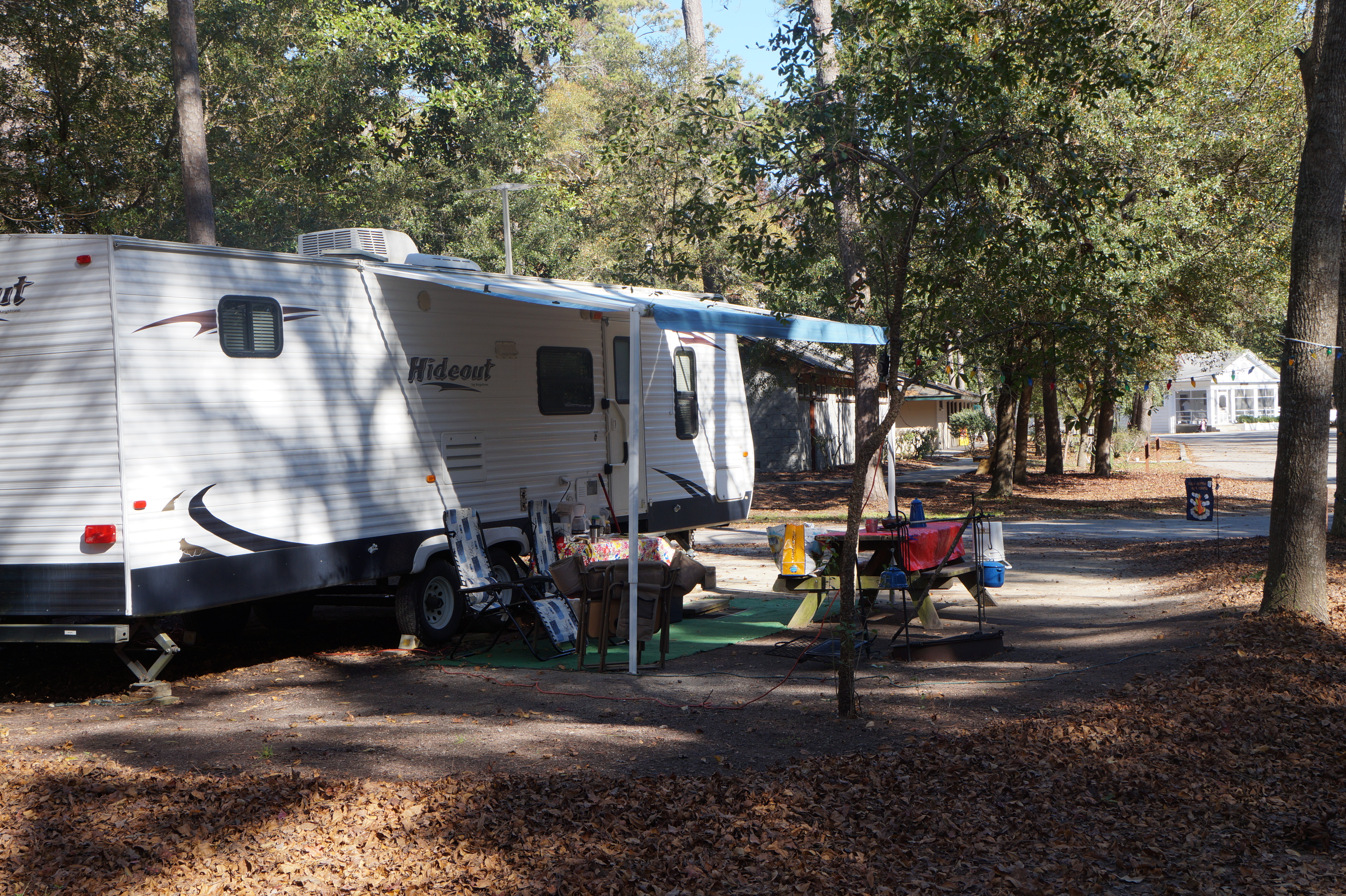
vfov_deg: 28.9
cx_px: 673
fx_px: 1738
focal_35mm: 46
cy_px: 448
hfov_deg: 42.3
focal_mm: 31
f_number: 9
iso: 100
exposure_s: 1/80
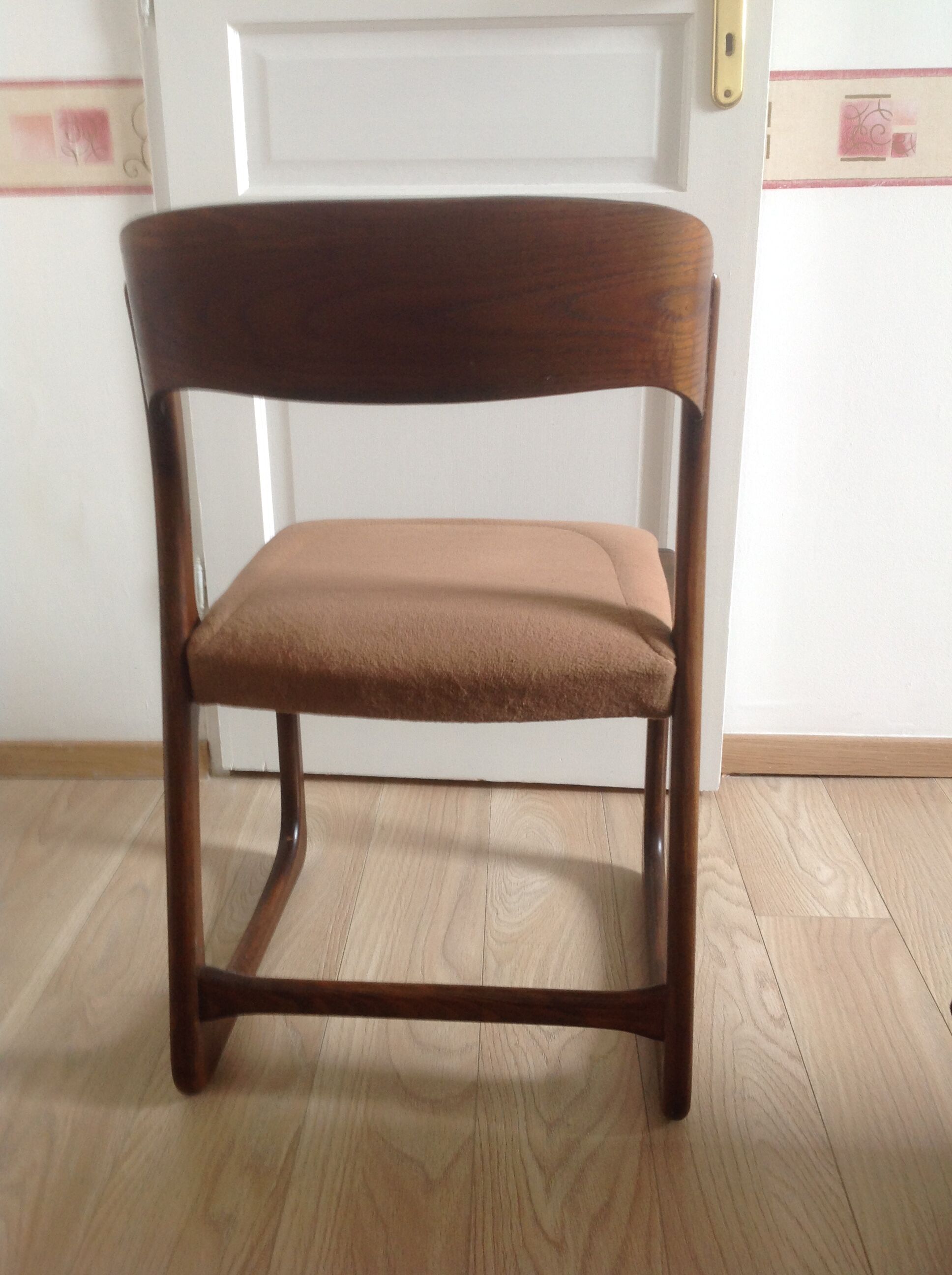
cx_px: 476
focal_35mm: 35
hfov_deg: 40.6
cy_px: 638
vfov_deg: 52.7
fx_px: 1287
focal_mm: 4.28
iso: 80
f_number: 2.4
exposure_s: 1/15
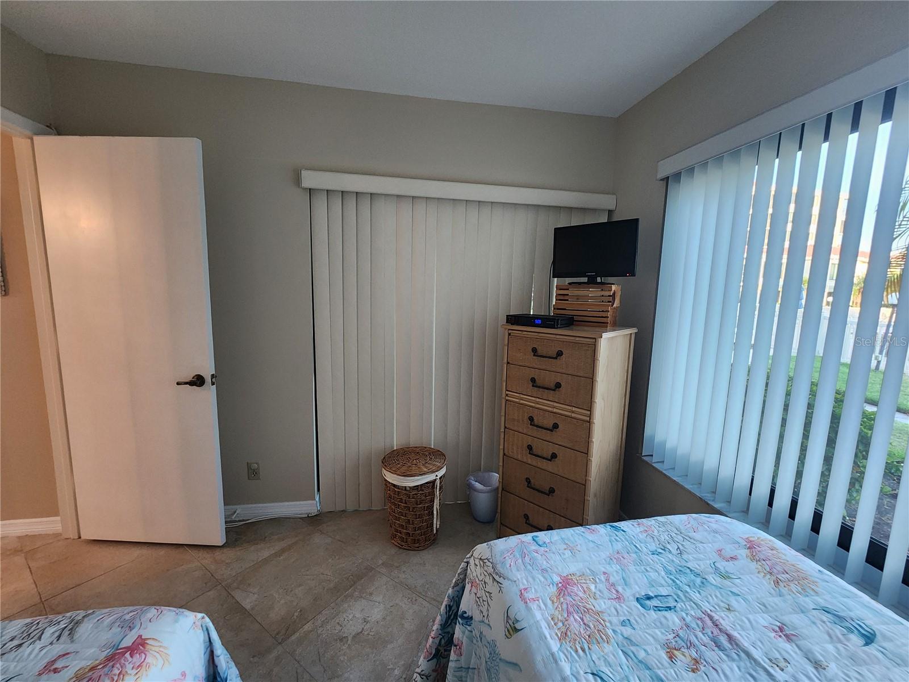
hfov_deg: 106.2
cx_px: 454
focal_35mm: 13
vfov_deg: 89.9
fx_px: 341
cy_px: 341
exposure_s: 1/60
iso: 400
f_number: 2.2
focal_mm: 2.2
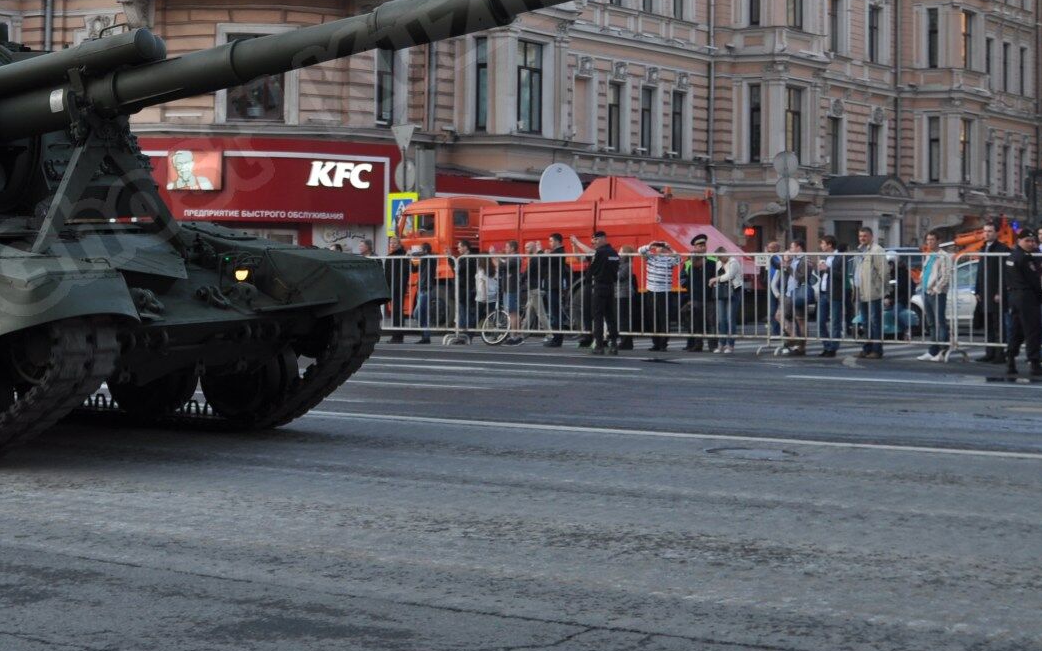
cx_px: 223
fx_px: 2044
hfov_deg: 28.1
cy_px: 153
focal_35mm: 72
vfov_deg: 18.0
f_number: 2.8
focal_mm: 24
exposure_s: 1/160
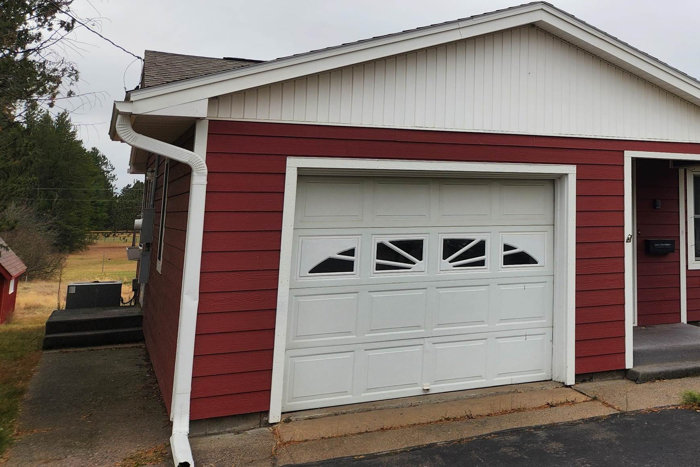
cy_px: 89
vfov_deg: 31.0
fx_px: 816
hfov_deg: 43.4
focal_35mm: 42
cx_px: 597
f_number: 1.8
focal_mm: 5.4
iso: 20
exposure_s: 1/1321
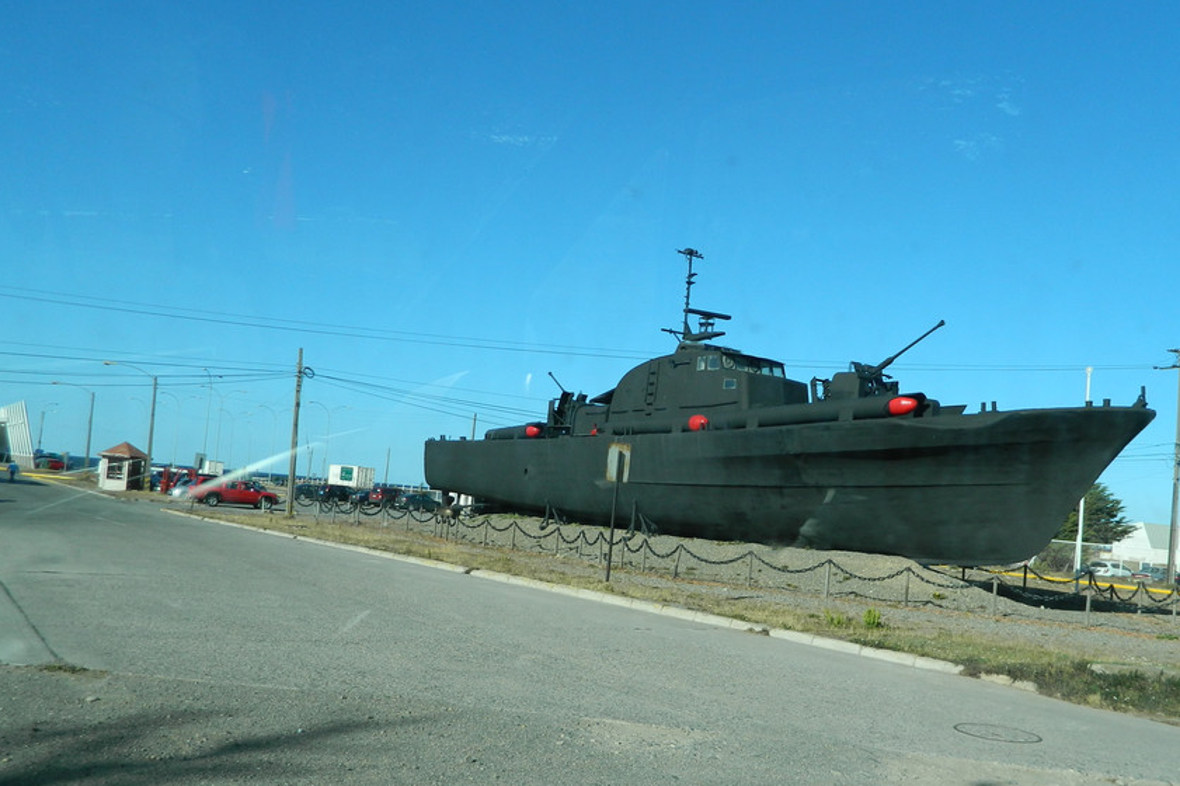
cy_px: 491
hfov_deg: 57.2
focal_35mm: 33
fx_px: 1081
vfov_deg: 39.7
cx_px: 638
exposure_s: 1/1000
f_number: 3.1
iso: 80
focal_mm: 4.5
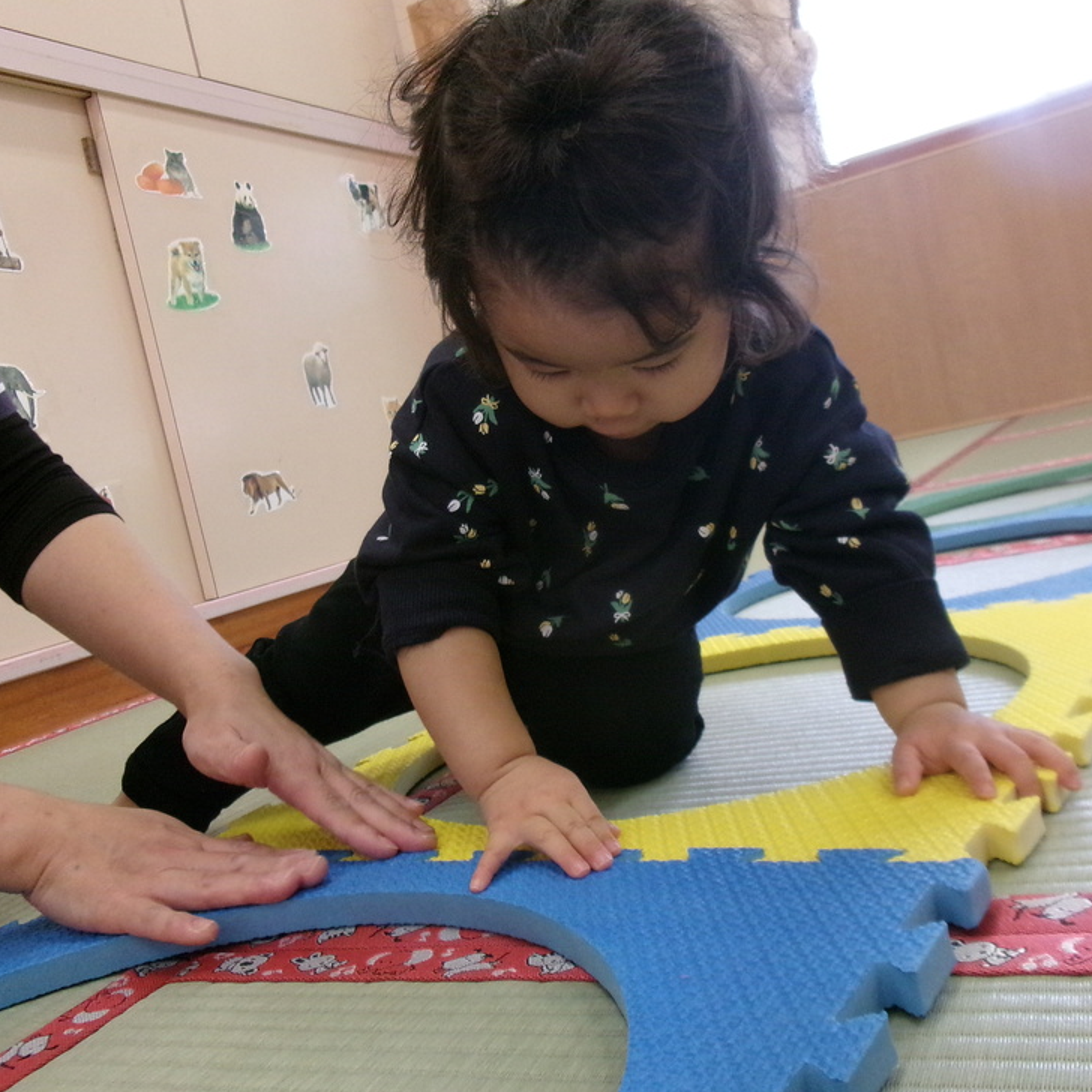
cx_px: 552
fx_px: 1213
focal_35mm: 34
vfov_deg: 48.4
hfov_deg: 48.4
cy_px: 540
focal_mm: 5.1
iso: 614
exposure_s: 1/125
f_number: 3.9
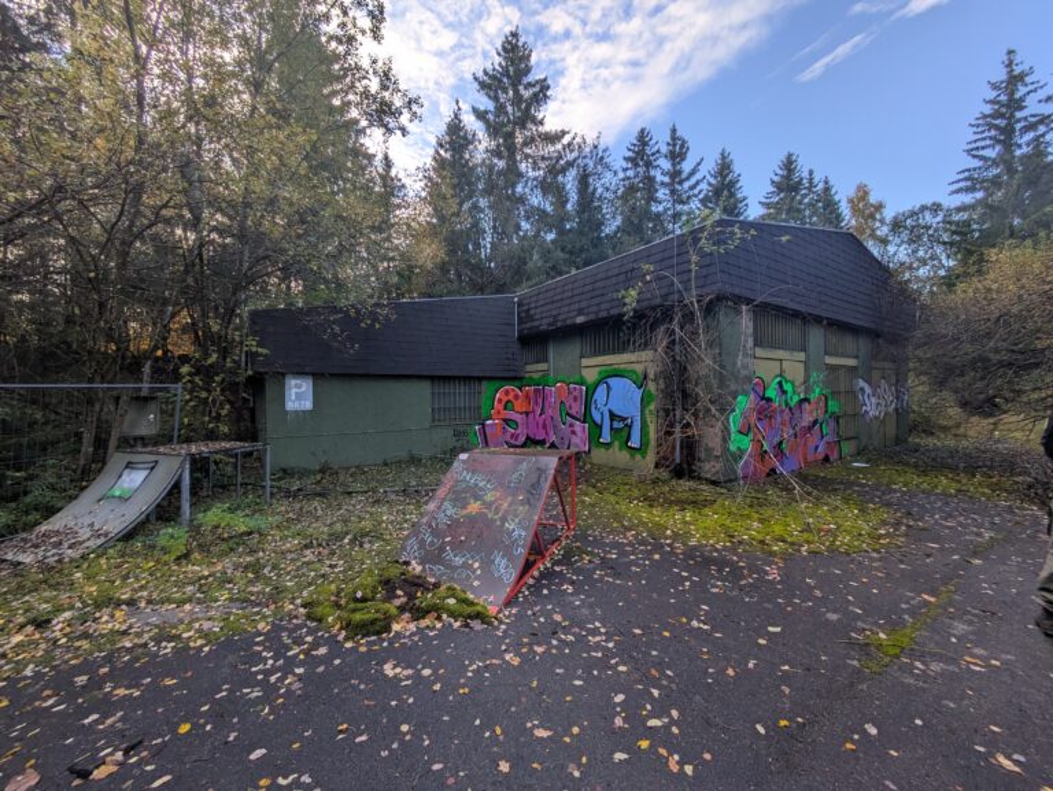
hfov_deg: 102.0
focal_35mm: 14
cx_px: 526
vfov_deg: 85.7
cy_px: 396
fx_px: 426
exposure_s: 1/175
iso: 35
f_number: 2.2
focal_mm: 1.83
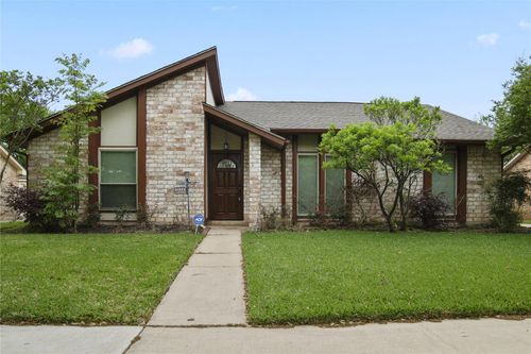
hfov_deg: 73.8
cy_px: 177
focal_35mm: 24
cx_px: 266
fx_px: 354
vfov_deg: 53.1
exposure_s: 1/200
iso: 320
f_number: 2.6
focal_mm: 24
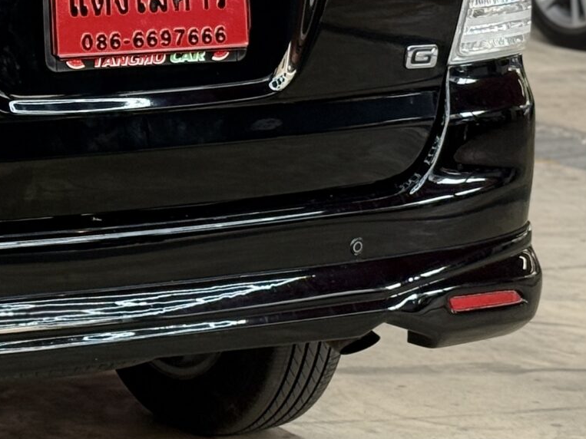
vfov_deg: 9.1
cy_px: -33
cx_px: -202
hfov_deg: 11.9
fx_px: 2725
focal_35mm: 161
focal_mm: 6.76
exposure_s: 1/82
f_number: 1.78
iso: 100
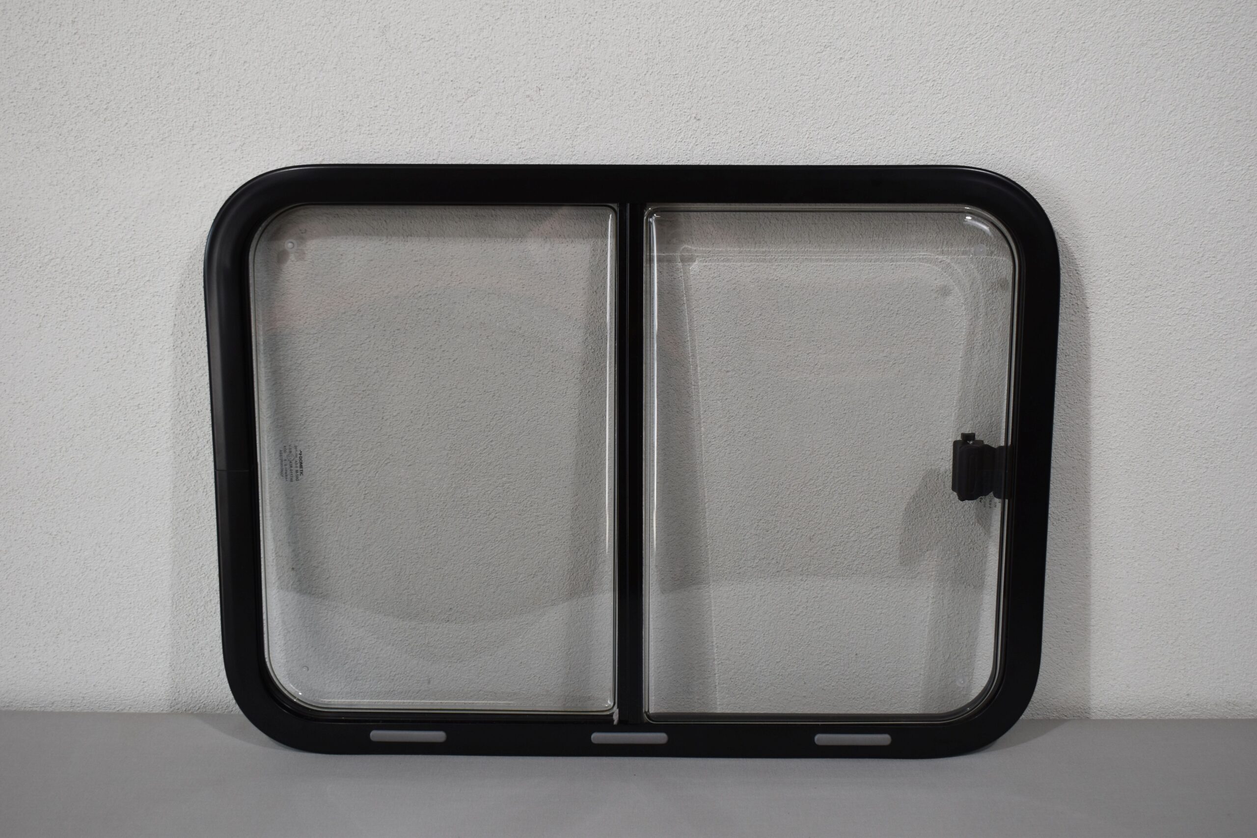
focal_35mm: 42
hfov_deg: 46.4
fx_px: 1466
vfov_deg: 31.9
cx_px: 628
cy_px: 419
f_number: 5.6
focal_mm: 28
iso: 320
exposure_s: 1/125
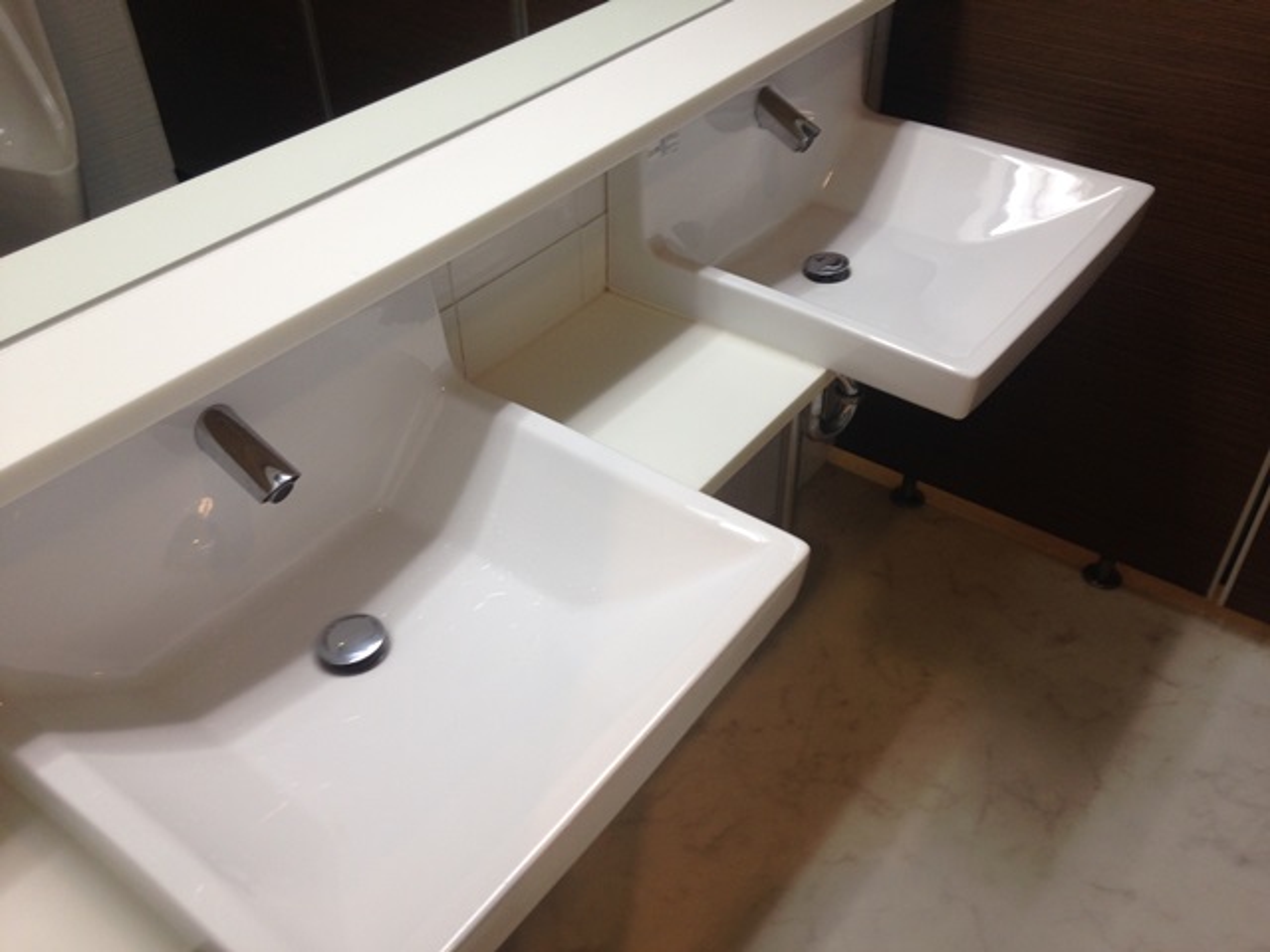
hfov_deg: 55.4
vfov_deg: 42.9
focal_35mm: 33
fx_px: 1211
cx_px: 635
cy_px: 476
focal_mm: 4.12
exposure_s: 1/30
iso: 50
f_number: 2.4
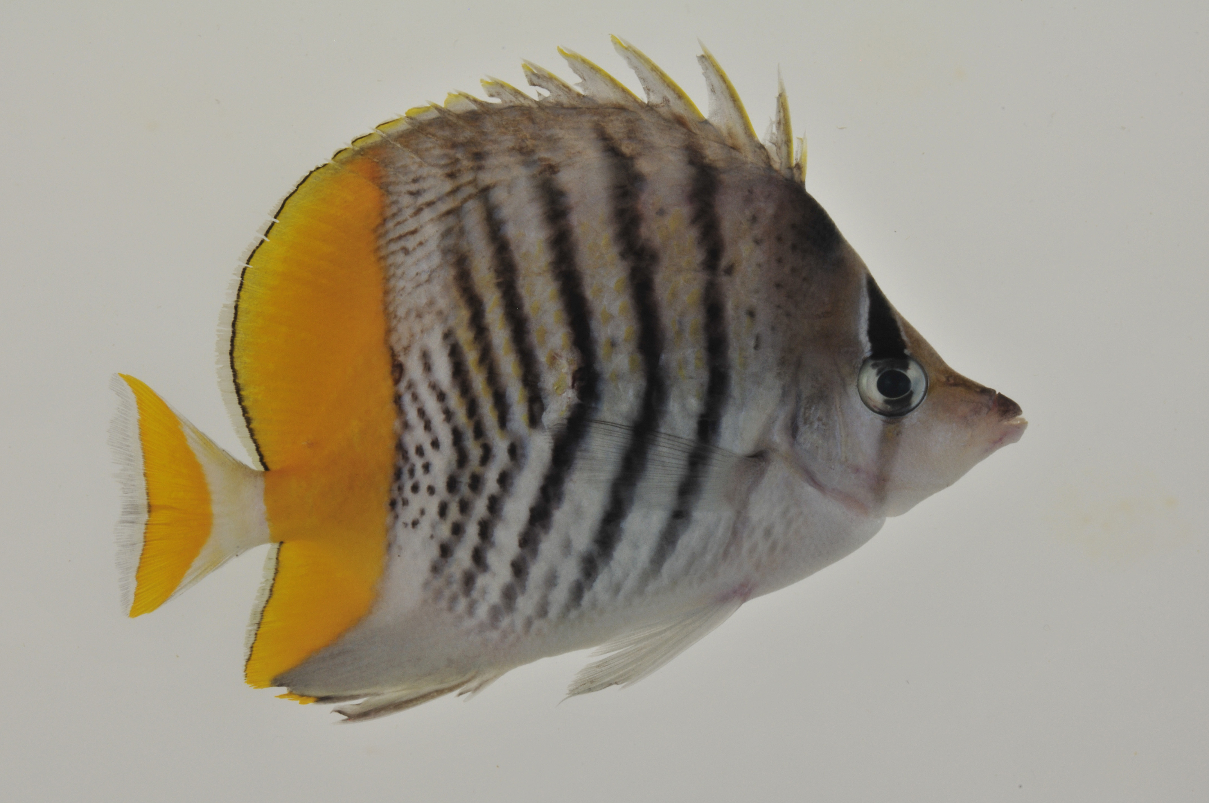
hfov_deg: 13.1
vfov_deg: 8.7
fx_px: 5283
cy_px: 402
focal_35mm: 158
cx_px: 604
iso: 200
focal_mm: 105
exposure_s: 1/60
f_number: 36
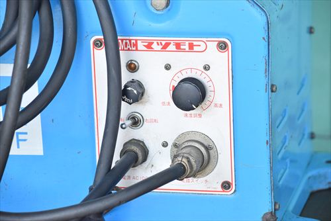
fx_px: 1352
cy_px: 110
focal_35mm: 147
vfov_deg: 9.3
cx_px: 166
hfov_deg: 14.0
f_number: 6.3
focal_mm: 98
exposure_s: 1/800
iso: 1250
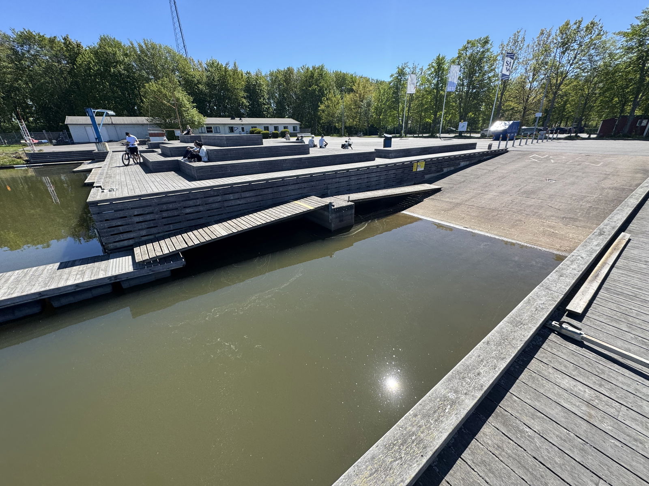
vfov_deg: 85.7
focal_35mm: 14
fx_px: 262
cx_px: 324
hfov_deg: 102.1
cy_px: 243
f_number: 2.2
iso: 50
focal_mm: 2.22
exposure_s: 1/1034
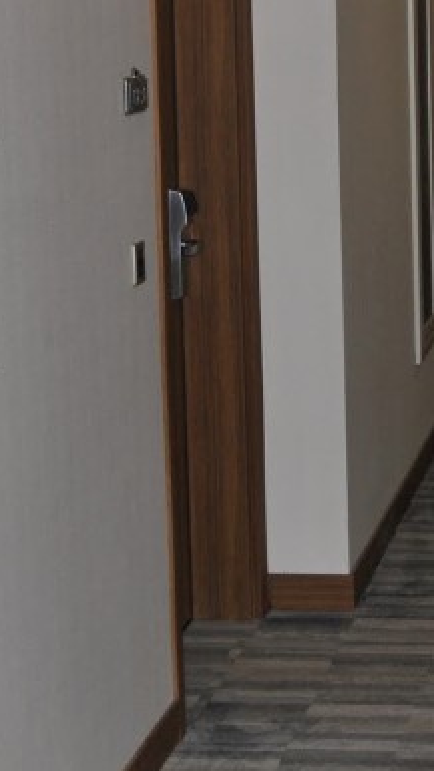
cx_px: 495
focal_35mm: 112
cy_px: 299
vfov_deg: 19.1
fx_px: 2289
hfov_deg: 10.7
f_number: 4.5
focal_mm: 24
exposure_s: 1/60
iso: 200
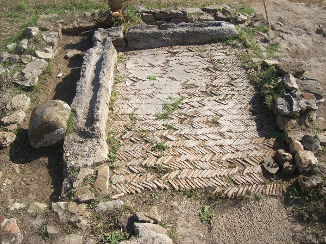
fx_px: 339
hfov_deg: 51.4
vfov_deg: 39.6
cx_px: 163
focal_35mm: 36
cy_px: 122
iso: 80
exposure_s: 1/499
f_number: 4.8
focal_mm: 6
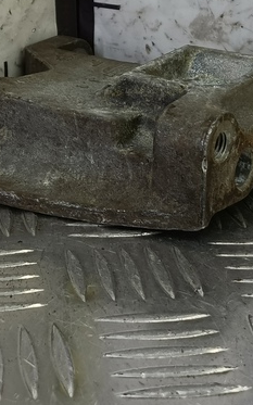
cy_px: 105
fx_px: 739
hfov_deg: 19.4
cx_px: 110
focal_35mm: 67
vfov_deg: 30.2
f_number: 1.6
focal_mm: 4.11
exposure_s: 1/50
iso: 103
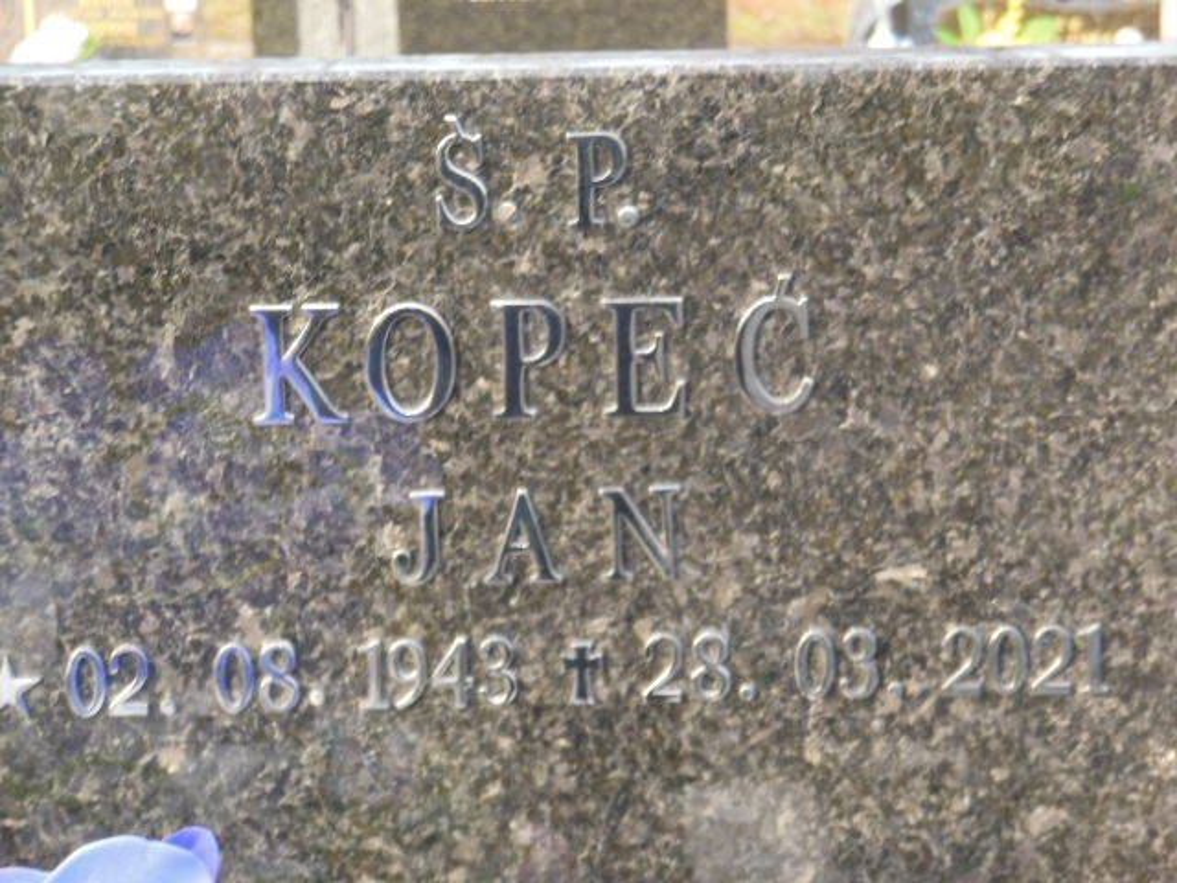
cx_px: 588
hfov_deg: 15.5
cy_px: 442
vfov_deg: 11.7
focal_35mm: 127
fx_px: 4318
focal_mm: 22.6
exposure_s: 1/60
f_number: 5
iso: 200
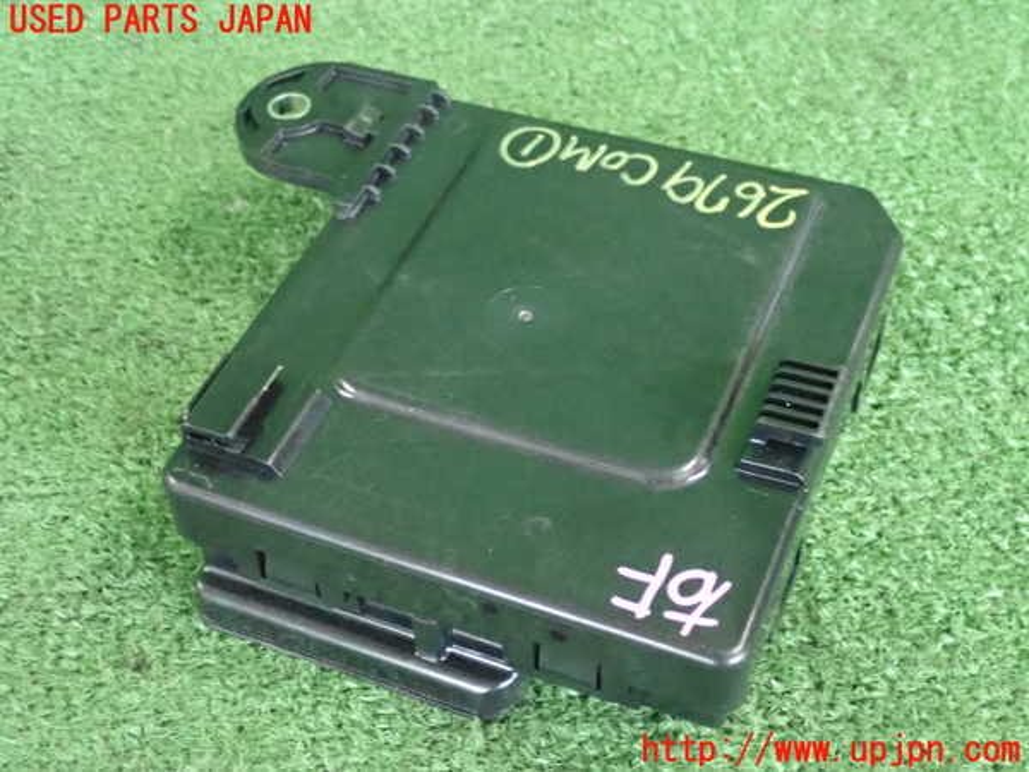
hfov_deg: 38.9
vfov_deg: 29.7
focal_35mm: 49
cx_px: 514
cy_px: 386
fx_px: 1457
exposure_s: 1/50
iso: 2500
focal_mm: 8.99
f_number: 3.2
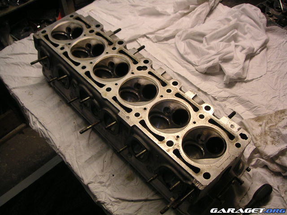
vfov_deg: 38.7
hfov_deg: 50.1
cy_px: 108
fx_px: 307
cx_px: 144
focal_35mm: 37
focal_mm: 5.7
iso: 80
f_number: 2.8
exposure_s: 1/45
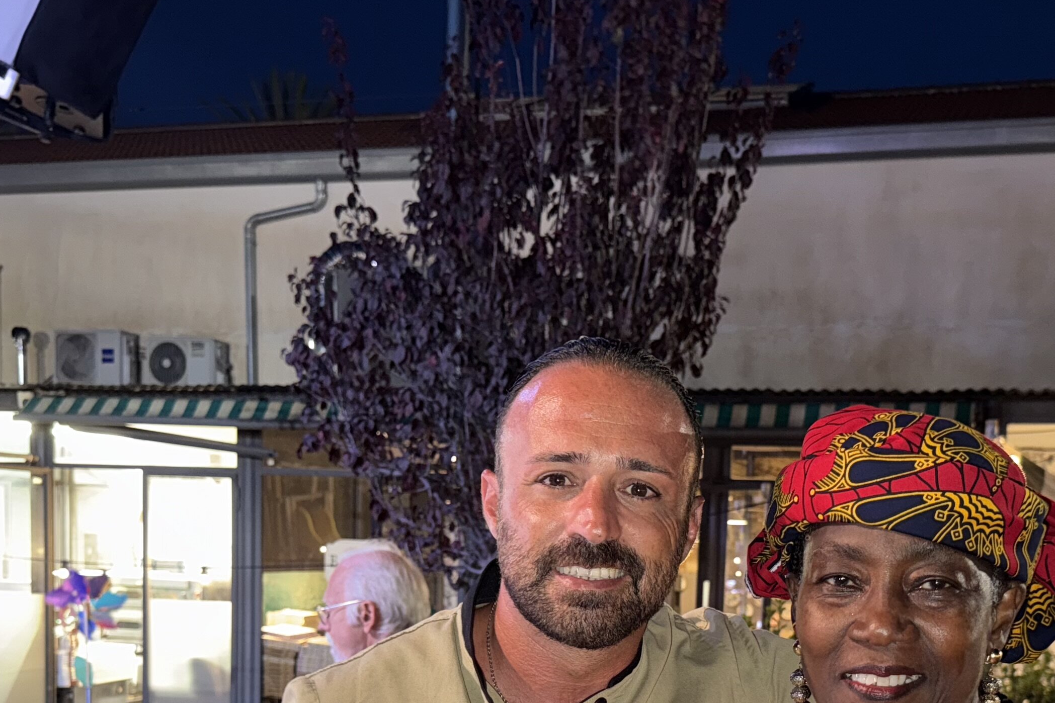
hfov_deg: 41.0
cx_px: 616
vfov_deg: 26.6
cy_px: 700
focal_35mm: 48
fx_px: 1407
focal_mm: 6.76
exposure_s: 1/5
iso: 125
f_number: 1.78
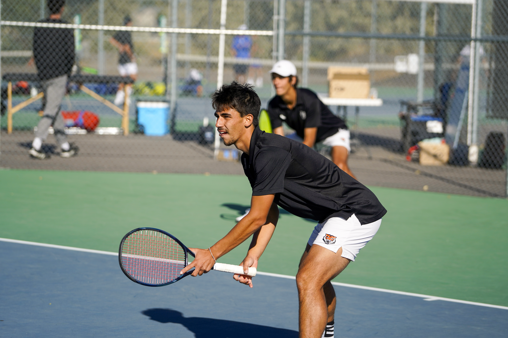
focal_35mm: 153
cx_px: 254
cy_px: 169
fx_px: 2159
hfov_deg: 13.4
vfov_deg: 9.0
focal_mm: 153
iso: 160
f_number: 4
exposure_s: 1/2000
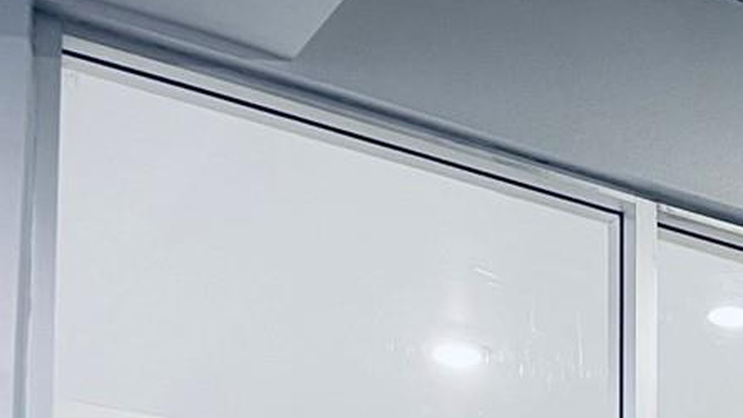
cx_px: 1041
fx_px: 2010
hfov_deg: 18.9
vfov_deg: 10.5
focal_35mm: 102
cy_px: 953
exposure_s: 1/60
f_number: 1.6
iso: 200
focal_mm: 5.1
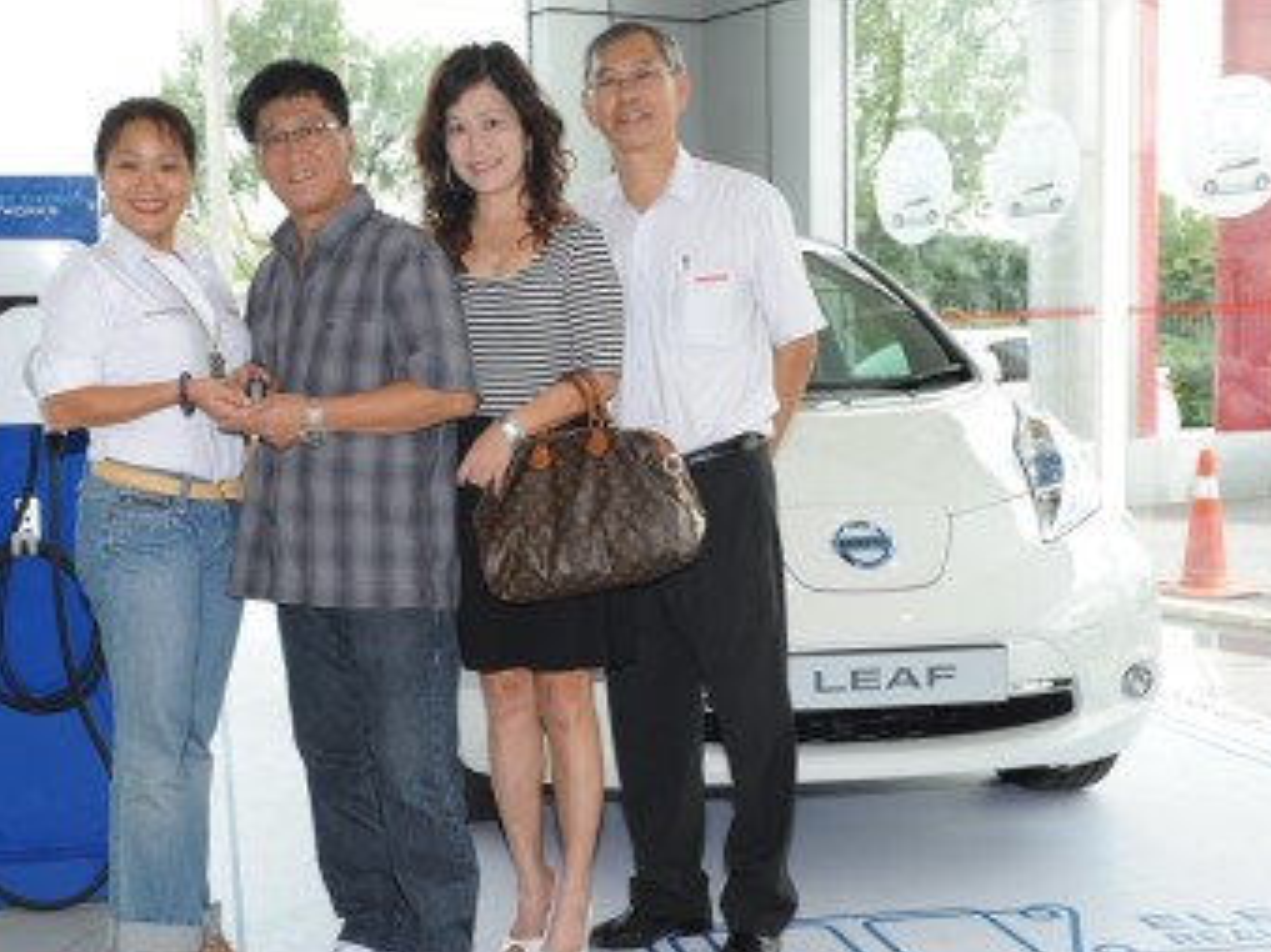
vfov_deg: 28.5
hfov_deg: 37.4
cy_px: 497
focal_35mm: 51
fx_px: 1872
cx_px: 540
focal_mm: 40
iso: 200
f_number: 6.3
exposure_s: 1/100
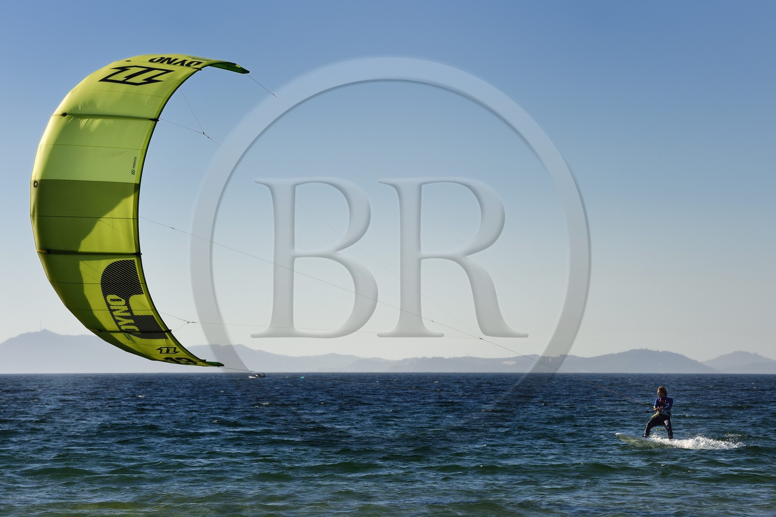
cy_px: 258
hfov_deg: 15.2
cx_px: 388
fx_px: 2909
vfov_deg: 10.2
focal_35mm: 135
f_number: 11
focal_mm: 135
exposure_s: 1/500
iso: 200
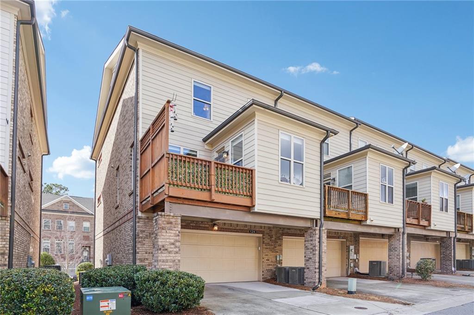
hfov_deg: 87.0
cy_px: 158
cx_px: 237
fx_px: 250
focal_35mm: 19
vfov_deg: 64.5
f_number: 9
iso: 100
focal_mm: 19
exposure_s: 1/40
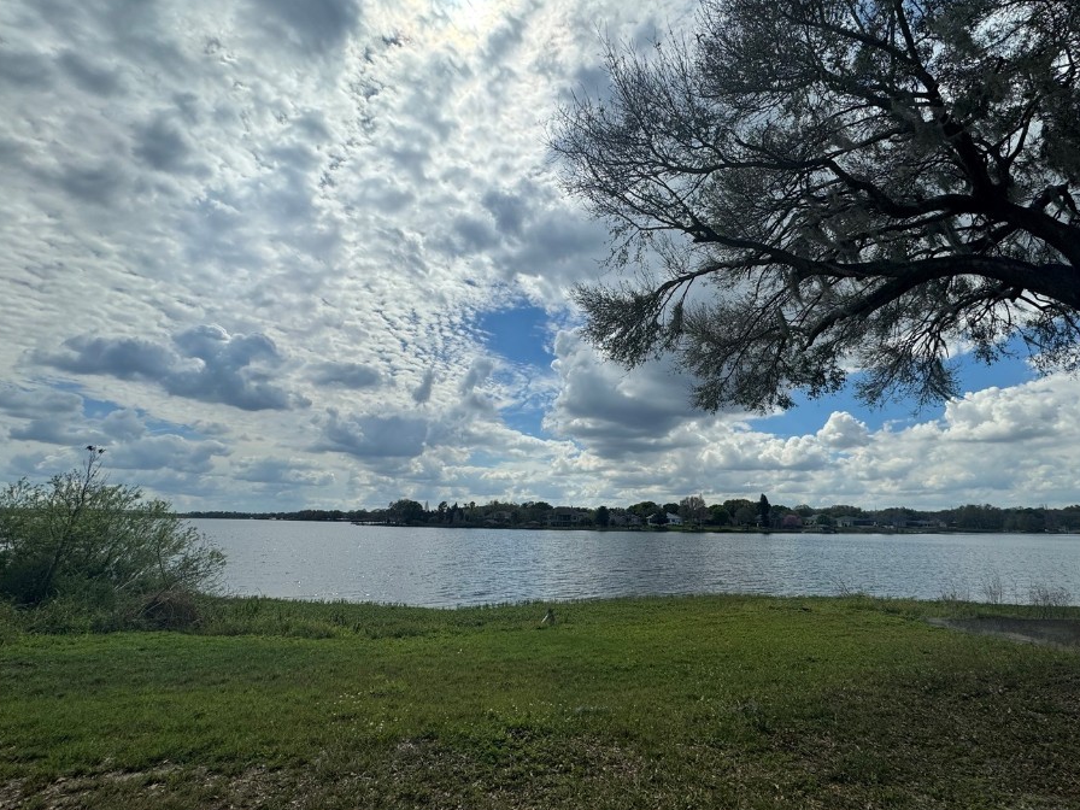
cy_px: 385
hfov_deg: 94.0
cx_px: 609
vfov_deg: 78.0
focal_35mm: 16
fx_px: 499
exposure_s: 1/4926
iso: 40
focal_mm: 2.22
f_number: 2.2
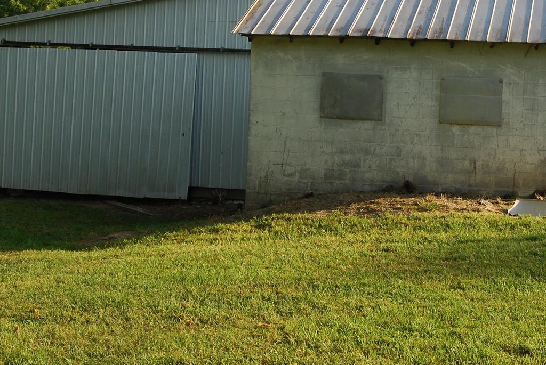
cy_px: 42
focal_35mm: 60
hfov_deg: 32.1
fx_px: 911
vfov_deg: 22.2
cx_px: 464
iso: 200
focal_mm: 20
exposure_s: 1/125
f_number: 9
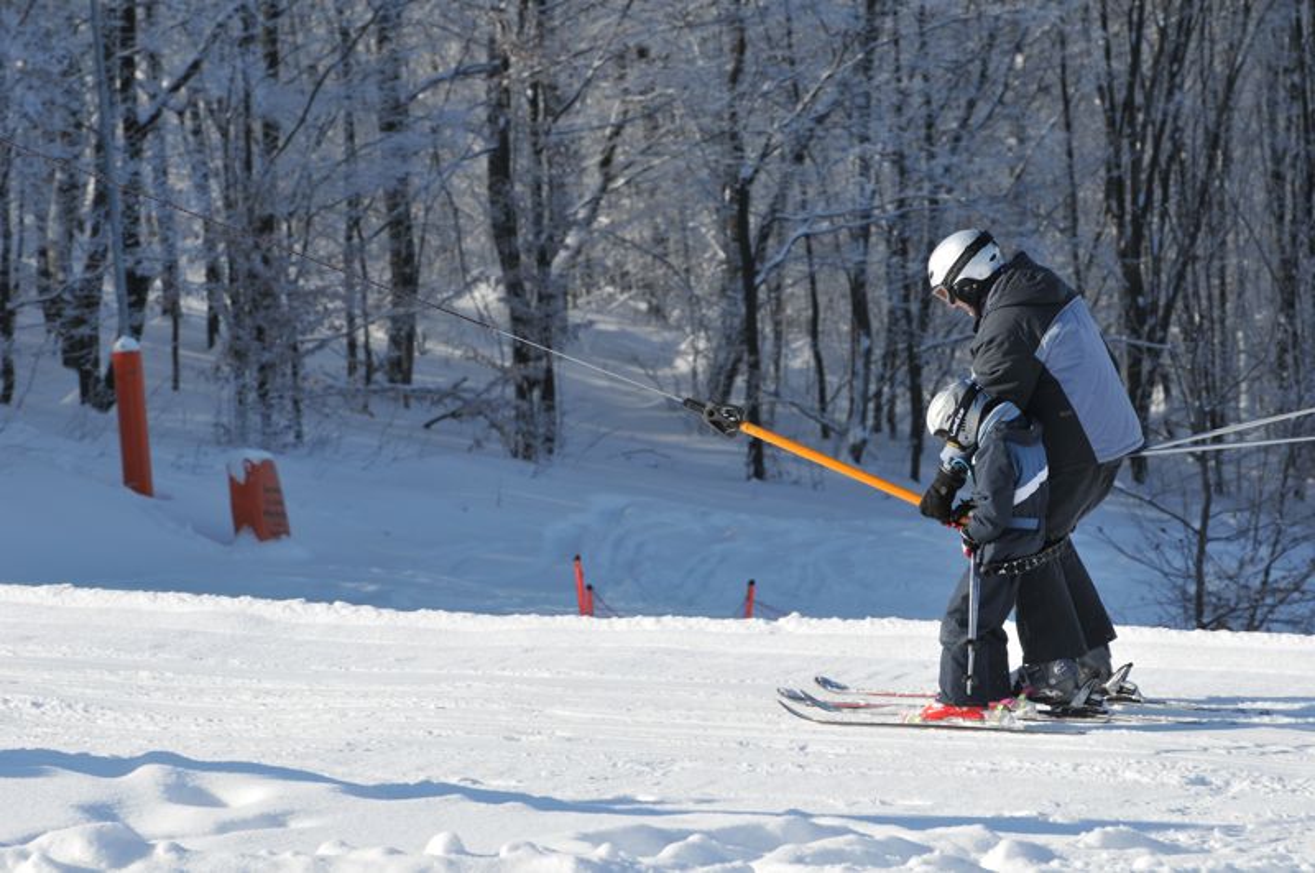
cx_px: 658
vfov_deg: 4.9
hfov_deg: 7.4
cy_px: 436
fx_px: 10122
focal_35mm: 278
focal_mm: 185
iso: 200
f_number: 10
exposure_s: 1/400
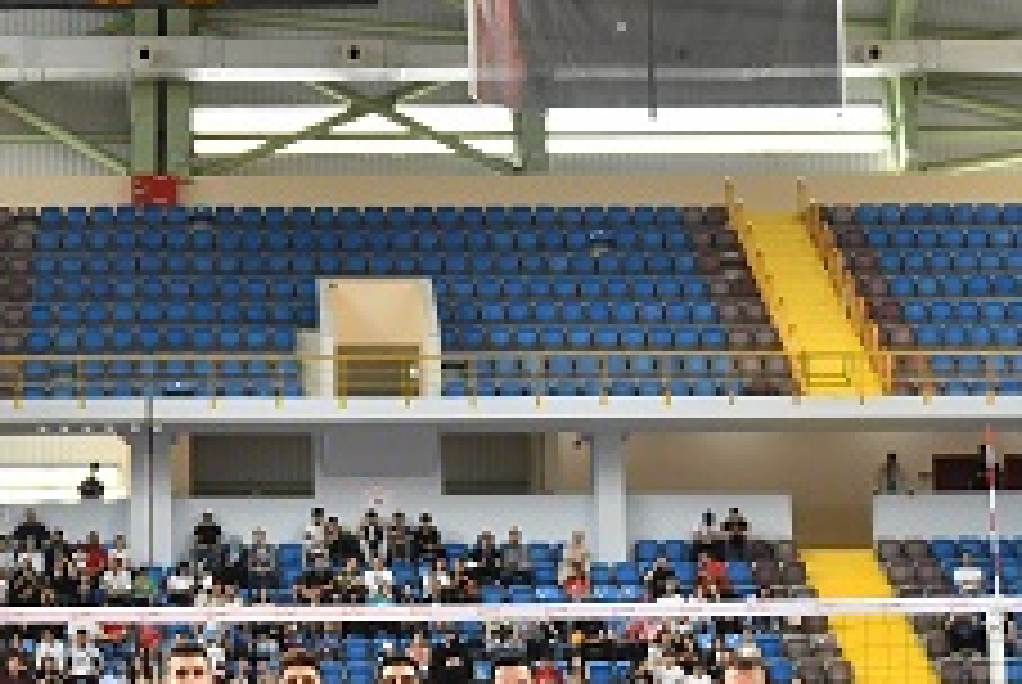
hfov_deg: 21.2
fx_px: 2700
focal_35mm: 95
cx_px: 221
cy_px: 436
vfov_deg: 14.4
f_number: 2.8
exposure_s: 1/2500
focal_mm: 24
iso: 1600
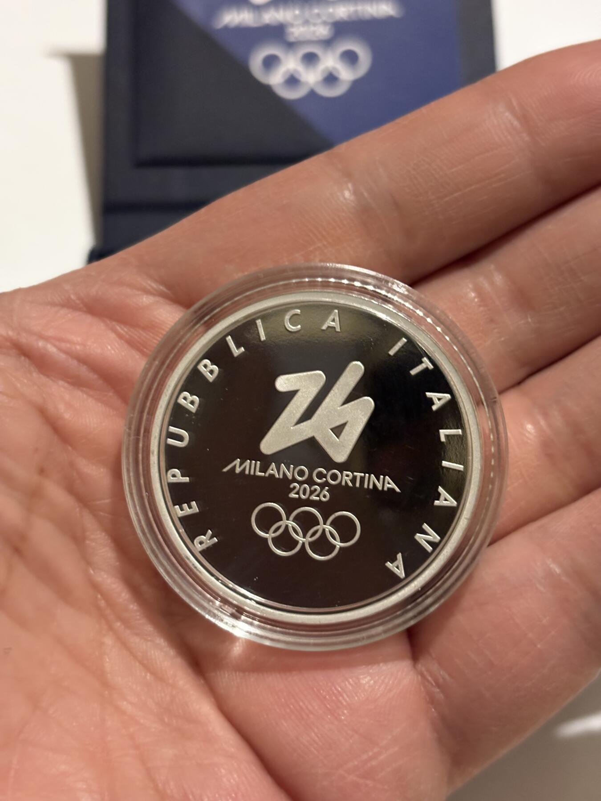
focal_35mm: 52
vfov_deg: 36.8
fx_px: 1204
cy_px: 400
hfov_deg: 28.0
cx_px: 300
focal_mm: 5.96
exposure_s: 1/25
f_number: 1.6
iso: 320
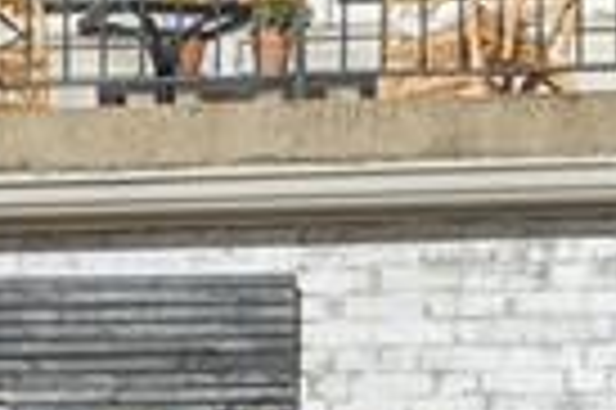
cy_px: 714
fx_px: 3965
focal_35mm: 232
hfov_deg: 8.9
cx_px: 166
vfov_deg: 5.8
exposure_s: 1/2000
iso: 400
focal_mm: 31
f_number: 8
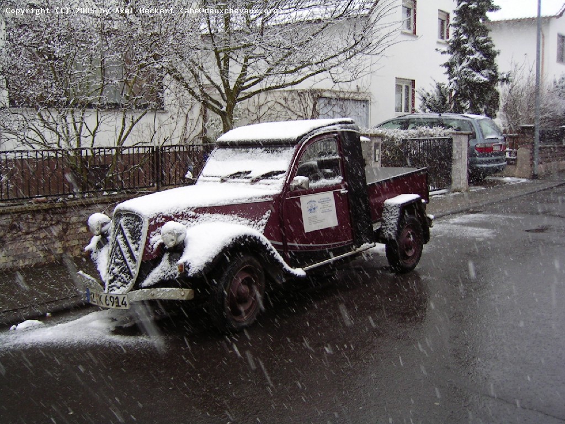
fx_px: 588
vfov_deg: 39.7
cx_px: 282
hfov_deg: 51.4
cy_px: 212
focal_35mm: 36
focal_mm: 5.6
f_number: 2.8
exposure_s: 1/45.9
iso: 71
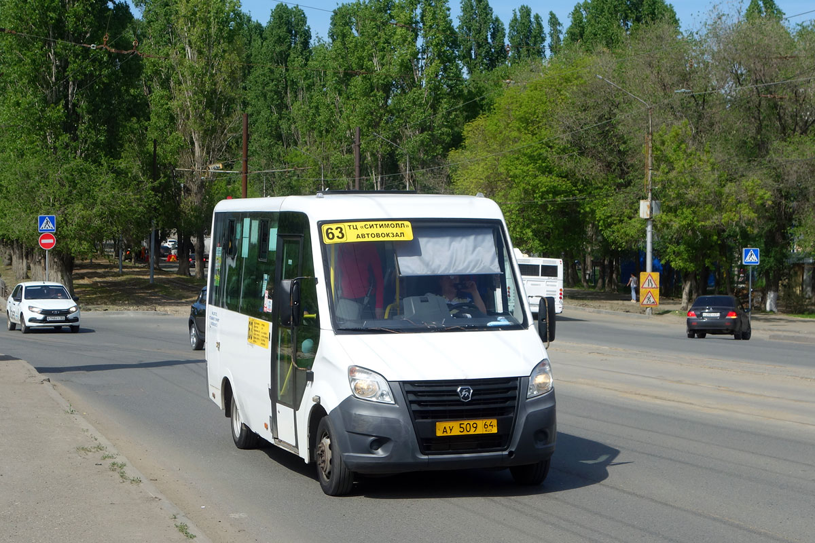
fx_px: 1200
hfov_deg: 37.5
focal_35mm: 53
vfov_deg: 25.5
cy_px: 272
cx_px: 408
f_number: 6.3
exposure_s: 1/500
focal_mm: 19.75
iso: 125
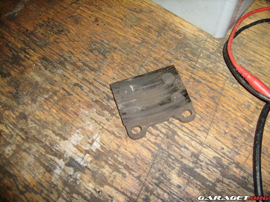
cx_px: 135
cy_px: 101
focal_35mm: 35
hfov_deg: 52.6
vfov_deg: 40.7
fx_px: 273
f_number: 2.8
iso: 100
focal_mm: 5.95
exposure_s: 1/30
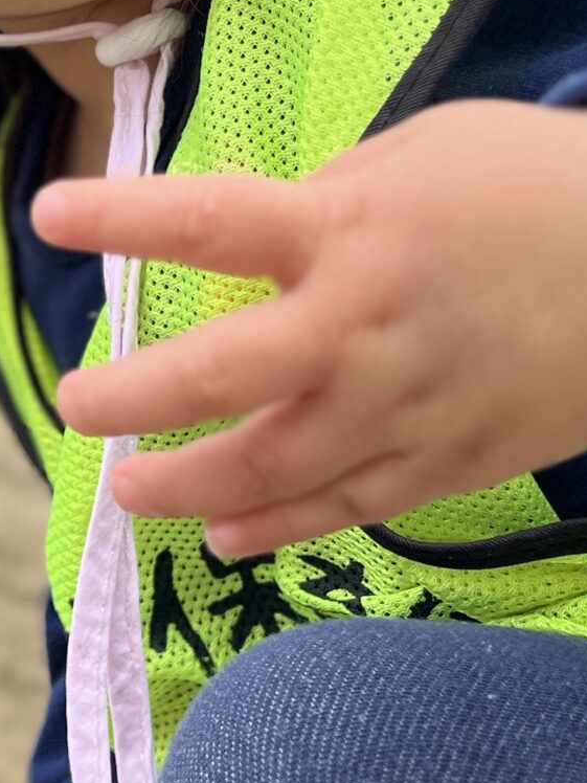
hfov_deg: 15.8
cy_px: 252
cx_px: -153
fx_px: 2012
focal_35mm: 89
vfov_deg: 21.9
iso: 50
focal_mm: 5.7
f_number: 1.5
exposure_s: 1/700
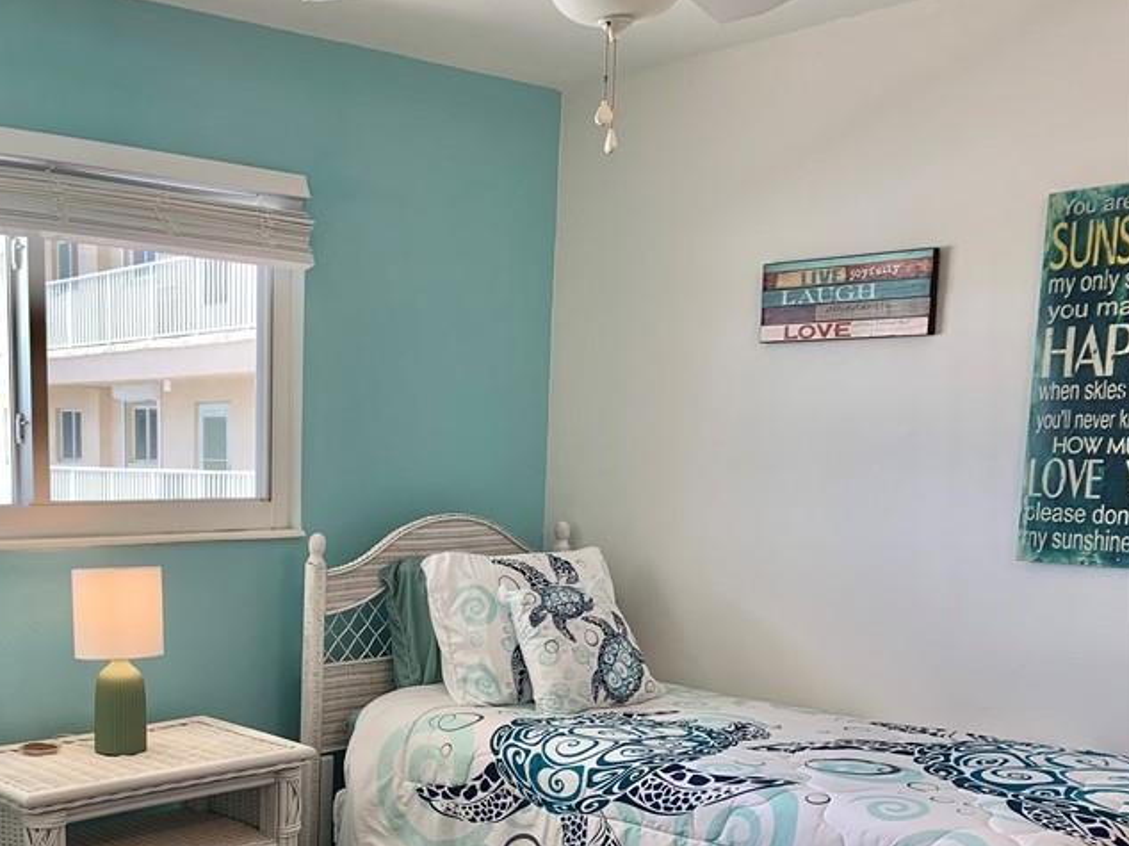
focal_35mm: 42
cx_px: 228
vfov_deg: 33.5
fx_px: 1369
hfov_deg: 42.8
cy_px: 650
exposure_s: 1/121
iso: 32
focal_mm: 4.25
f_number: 1.8
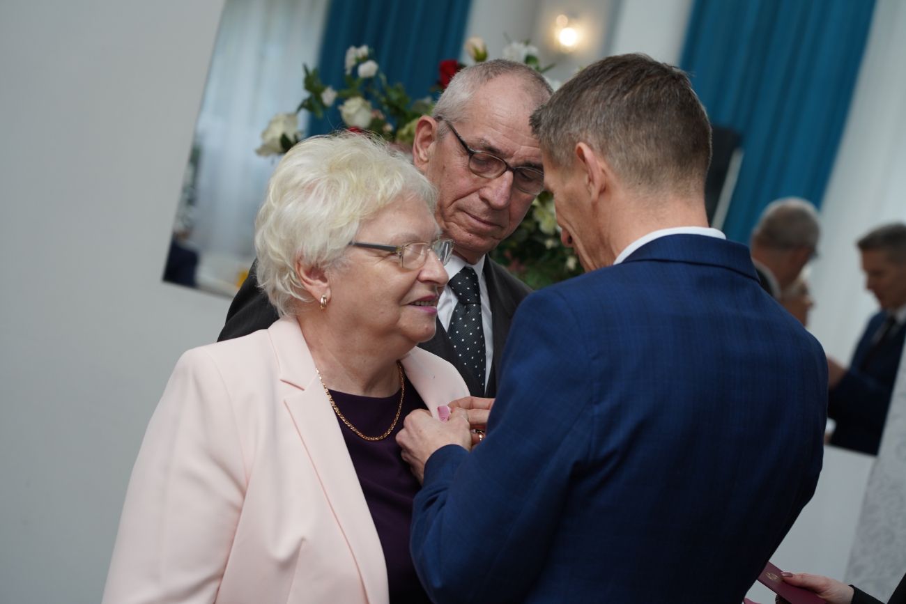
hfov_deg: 19.5
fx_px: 2643
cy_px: 302
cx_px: 453
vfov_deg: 13.0
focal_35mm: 105
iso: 400
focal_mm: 105
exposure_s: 1/100
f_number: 5
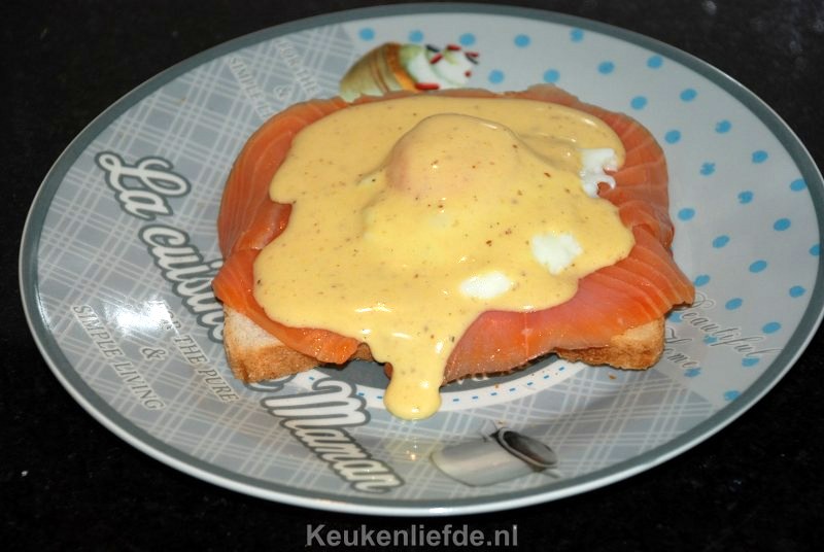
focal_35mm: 120
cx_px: 412
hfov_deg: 17.0
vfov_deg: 11.5
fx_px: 2751
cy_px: 276
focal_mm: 80
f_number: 5.6
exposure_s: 1/60
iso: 160
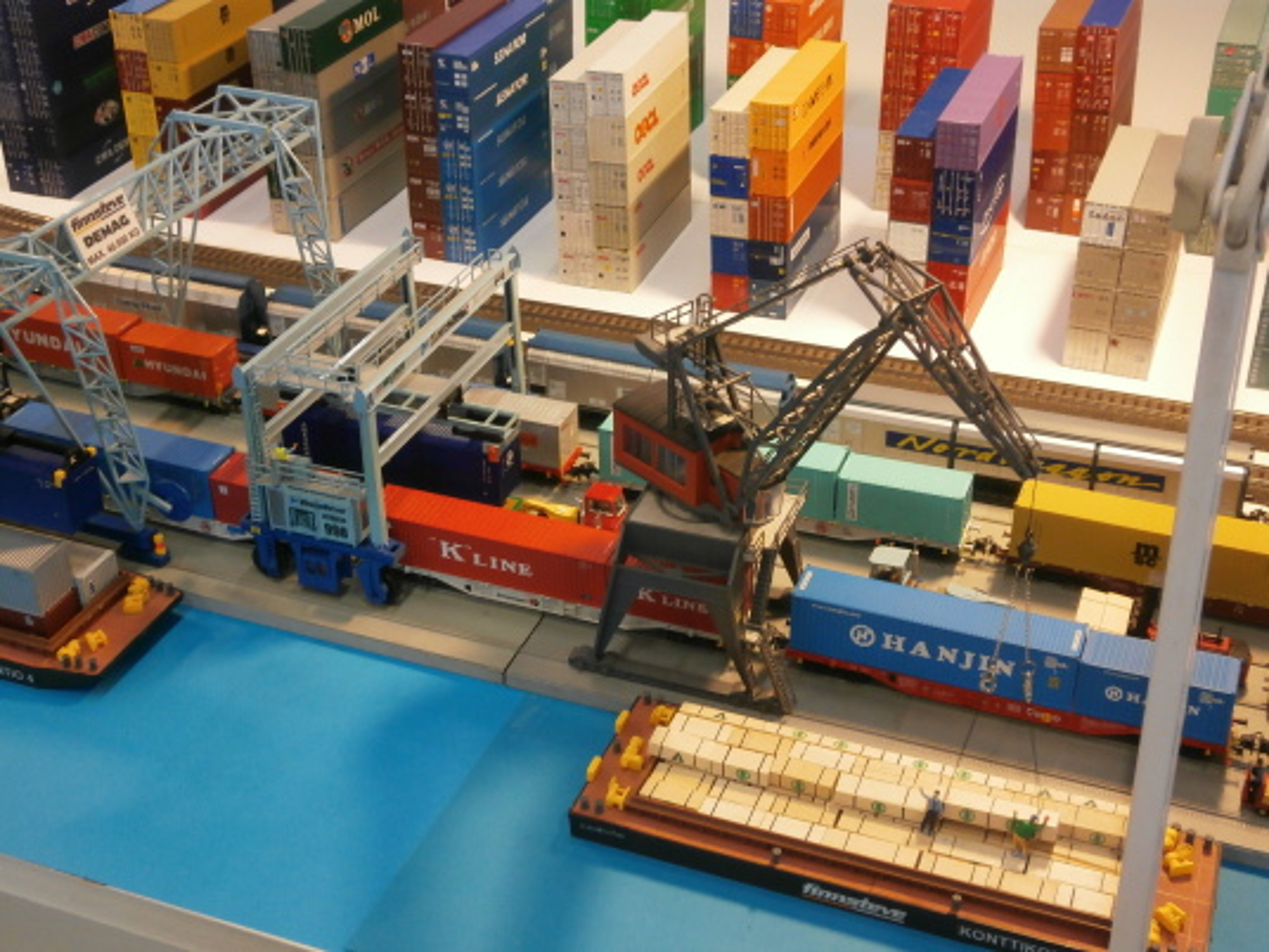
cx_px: 634
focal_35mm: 47
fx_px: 1723
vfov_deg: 30.9
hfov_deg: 40.4
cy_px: 476
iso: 200
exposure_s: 1/13
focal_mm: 8.3
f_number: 3.4
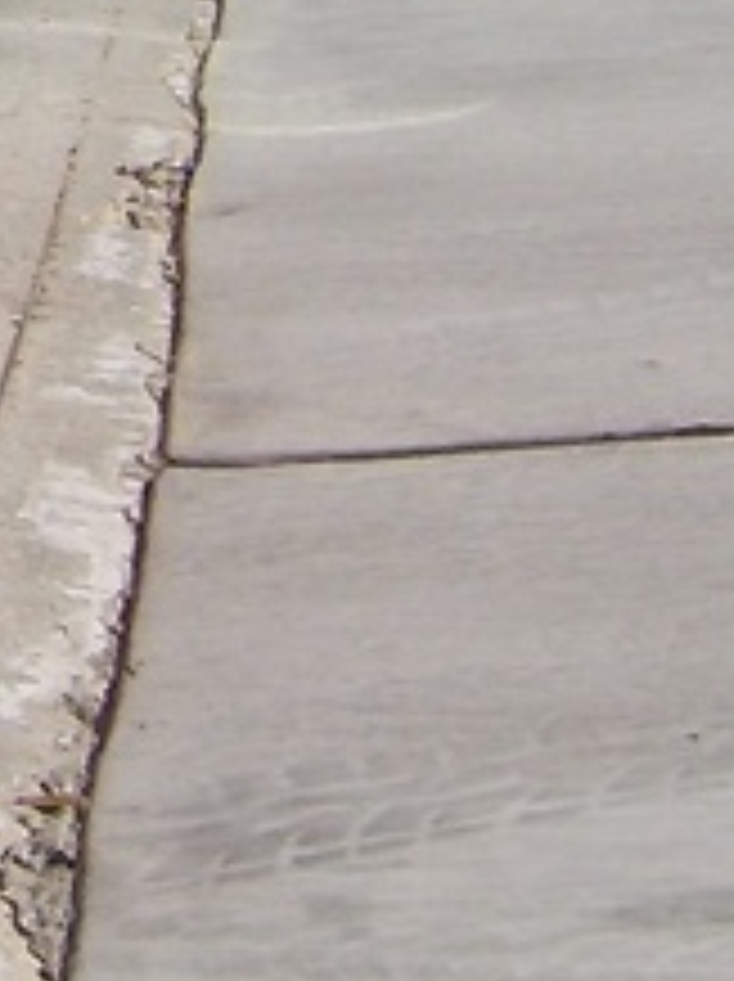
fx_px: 4787
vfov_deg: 11.4
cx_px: -673
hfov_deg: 8.4
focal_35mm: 169
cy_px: -356
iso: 100
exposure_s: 1/877
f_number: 4.7
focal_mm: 6
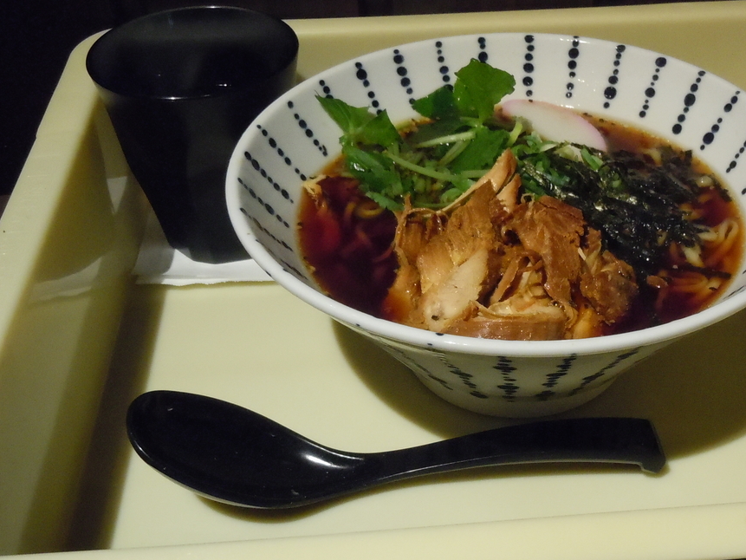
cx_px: 483
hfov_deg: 40.8
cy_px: 379
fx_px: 991
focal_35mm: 46
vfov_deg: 31.3
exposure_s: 1/100
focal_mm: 5.9
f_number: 4
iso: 800
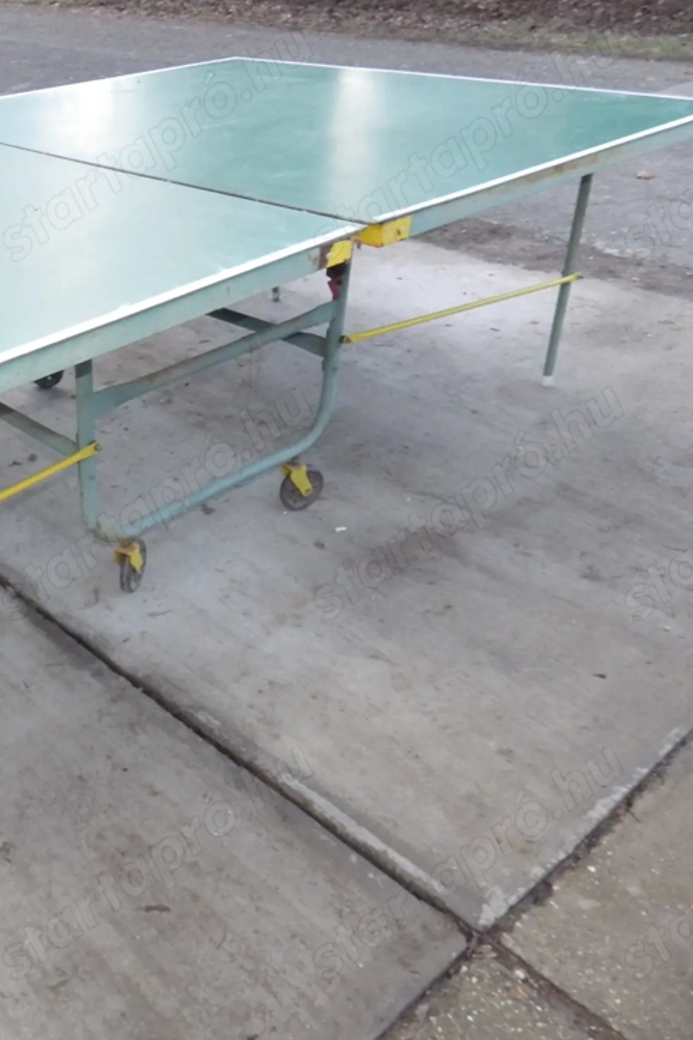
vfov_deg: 60.3
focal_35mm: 31
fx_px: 895
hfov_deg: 38.4
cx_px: 28
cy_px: 527
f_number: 3.1
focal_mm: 4
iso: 200
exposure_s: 1/45
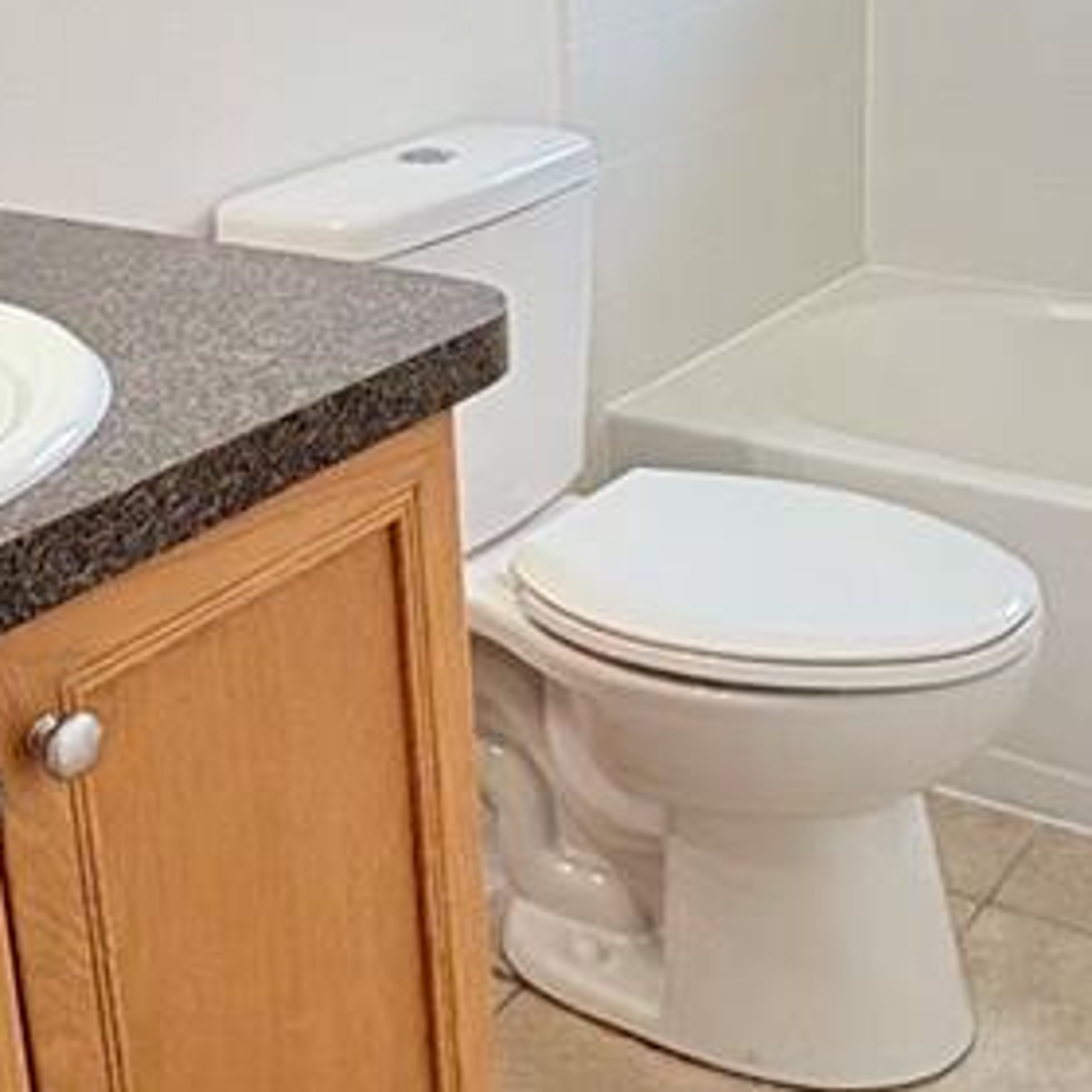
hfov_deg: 32.1
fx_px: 1892
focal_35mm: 53
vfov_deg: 31.6
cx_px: 667
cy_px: 261
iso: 100
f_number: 2.2
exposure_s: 1/131
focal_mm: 2.22
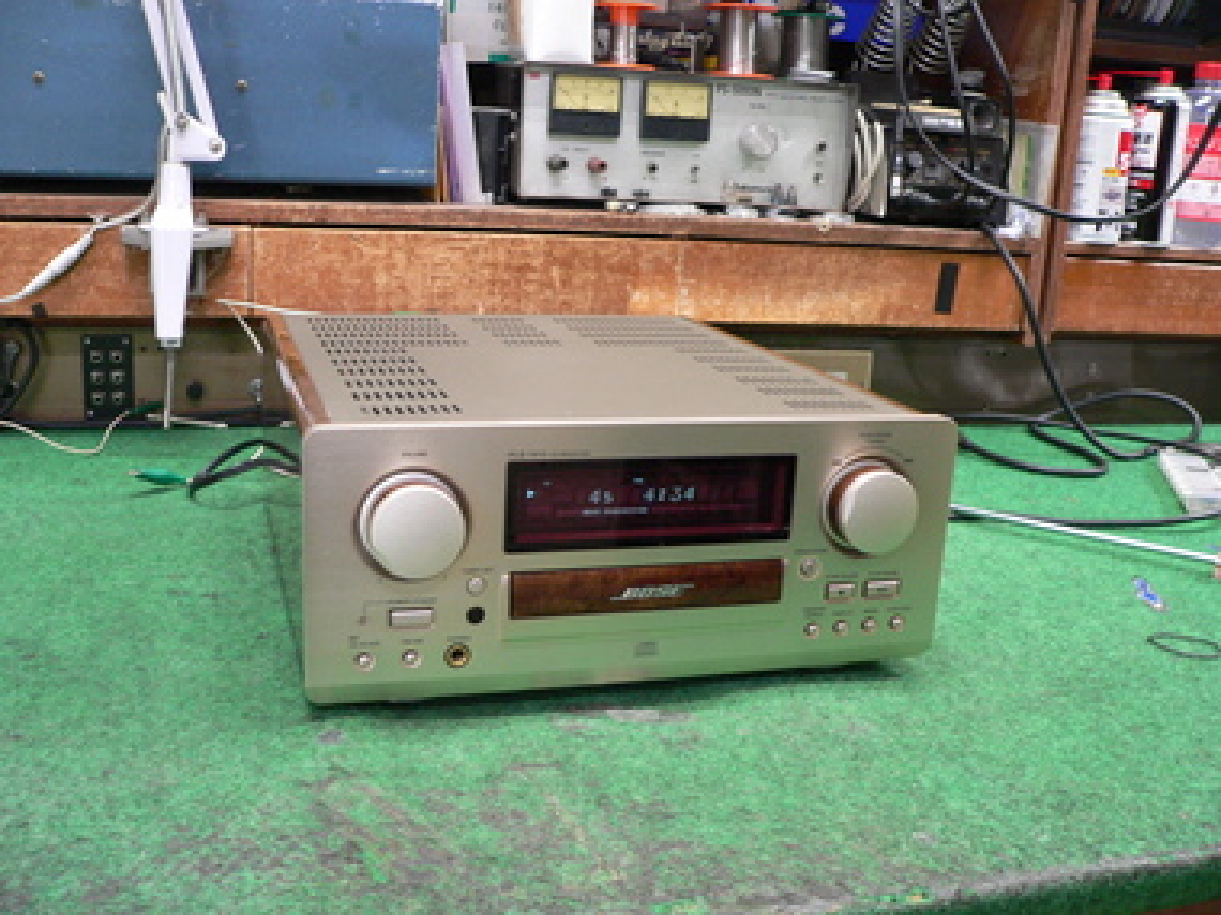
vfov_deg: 39.7
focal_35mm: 36
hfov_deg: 51.4
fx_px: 1270
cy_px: 458
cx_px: 610
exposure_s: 1/10
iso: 200
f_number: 2.8
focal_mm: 6
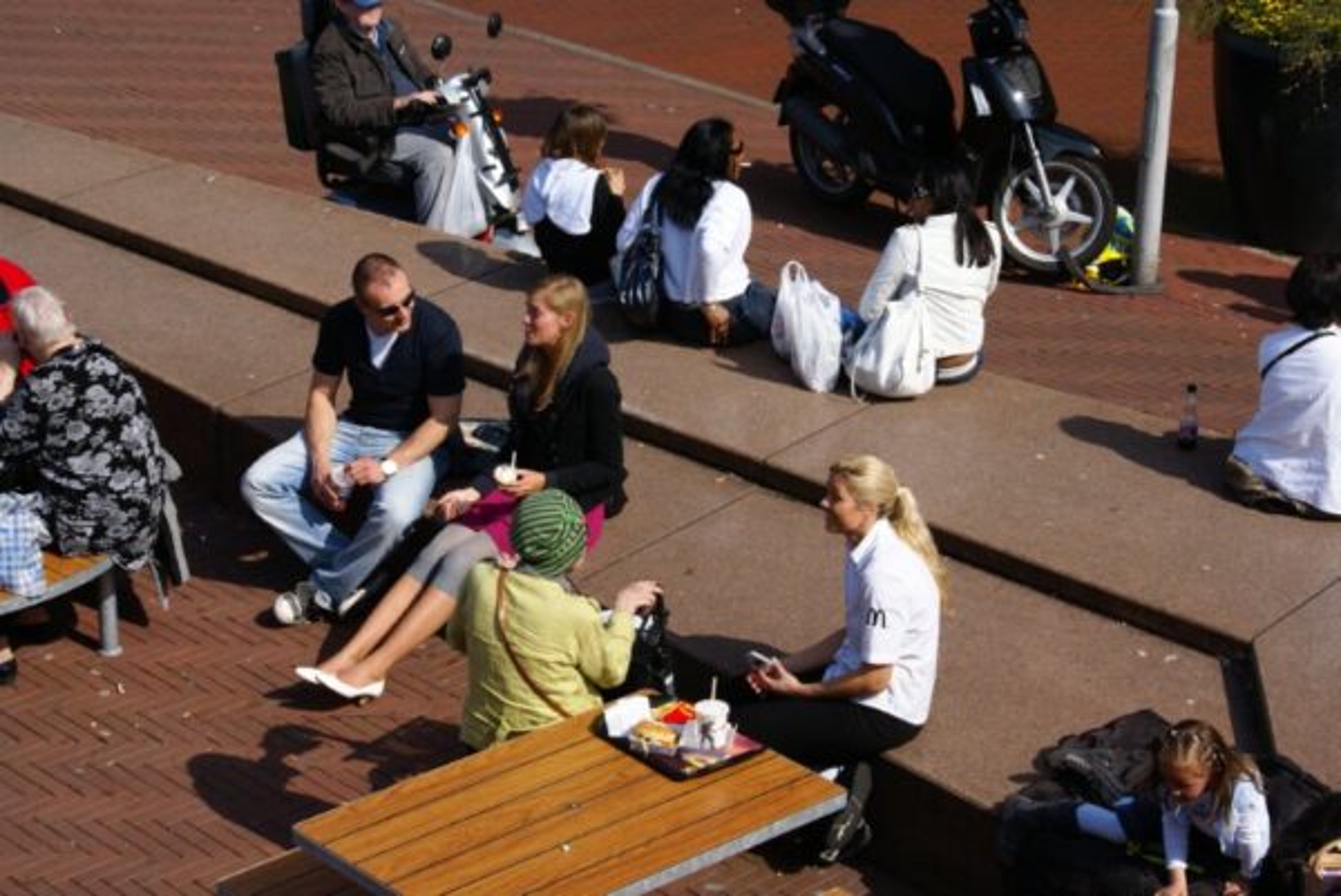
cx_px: 670
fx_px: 3355
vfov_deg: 15.2
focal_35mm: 90
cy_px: 448
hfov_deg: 22.6
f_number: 11
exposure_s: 1/160
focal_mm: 60
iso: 100
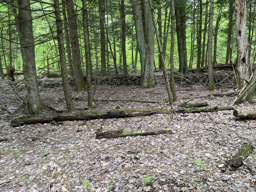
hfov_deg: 67.3
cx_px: 128
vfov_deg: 53.1
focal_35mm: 26
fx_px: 192
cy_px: 96
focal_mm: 4.25
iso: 125
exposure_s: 1/106
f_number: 1.8
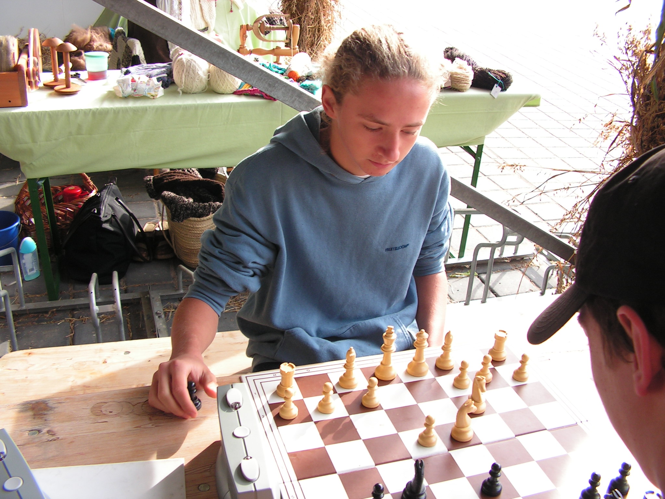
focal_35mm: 36
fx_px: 692
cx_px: 332
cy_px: 250
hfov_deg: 51.4
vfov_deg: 39.7
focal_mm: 6
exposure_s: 1/80
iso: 64
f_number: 3.2
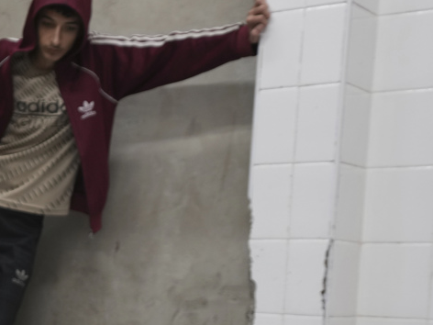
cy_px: 362
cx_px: -117
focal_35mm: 97
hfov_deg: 18.9
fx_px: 1213
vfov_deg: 14.9
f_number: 3.2
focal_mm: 35
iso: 1000
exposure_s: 1/100
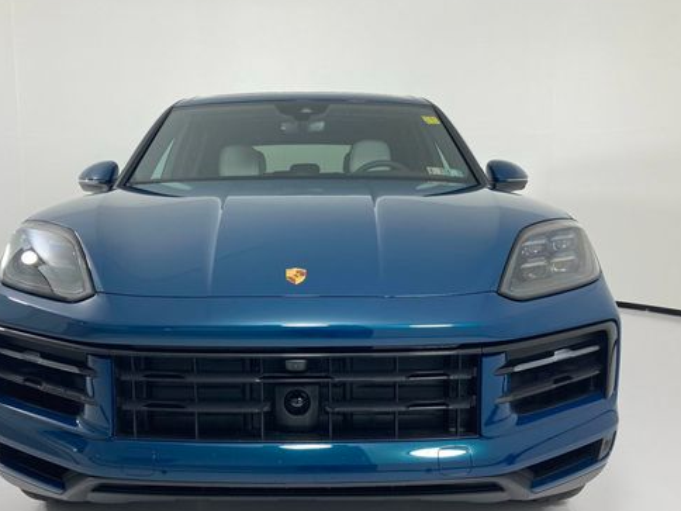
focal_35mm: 37
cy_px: 296
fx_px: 728
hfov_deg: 50.1
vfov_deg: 38.6
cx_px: 308
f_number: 1.8
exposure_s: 1/159
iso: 20
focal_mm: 3.99
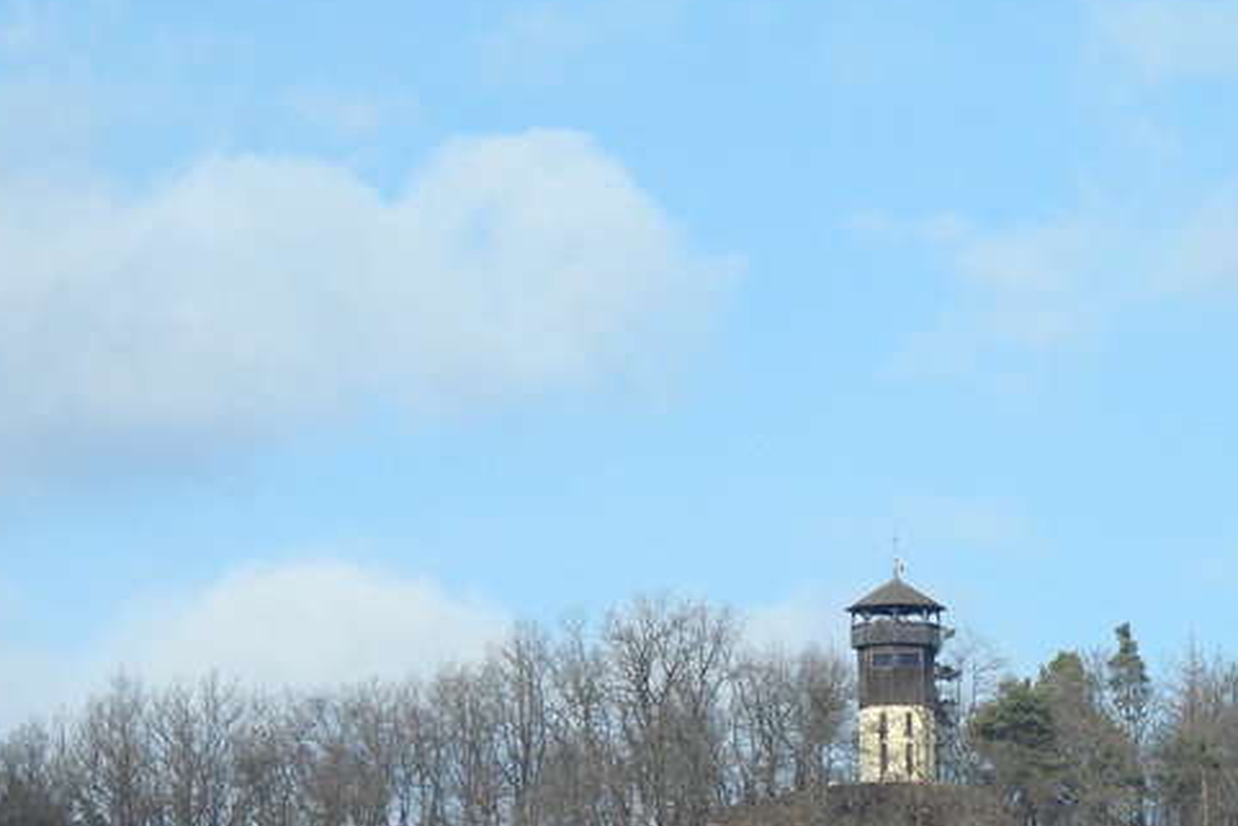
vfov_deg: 2.5
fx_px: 19022
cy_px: 754
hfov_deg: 3.7
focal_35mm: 553
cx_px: 955
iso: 100
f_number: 5
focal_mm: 57.1
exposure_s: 1/640
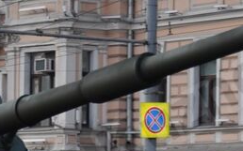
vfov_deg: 4.3
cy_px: 188
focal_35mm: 303
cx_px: 50
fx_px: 2006
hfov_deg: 6.9
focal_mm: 40
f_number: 2.8
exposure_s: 1/160
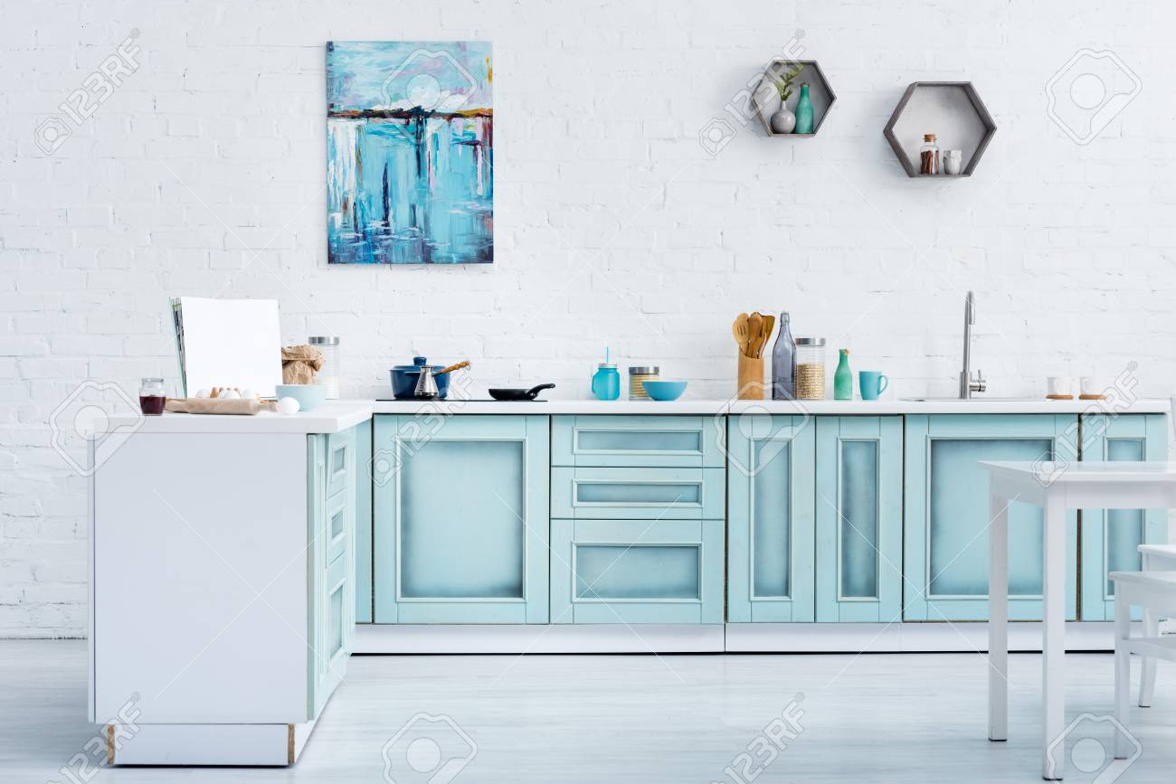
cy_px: 392
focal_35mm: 70
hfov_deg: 28.8
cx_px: 588
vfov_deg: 19.5
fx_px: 2287
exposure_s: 1/250
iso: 100
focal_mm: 70
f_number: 4
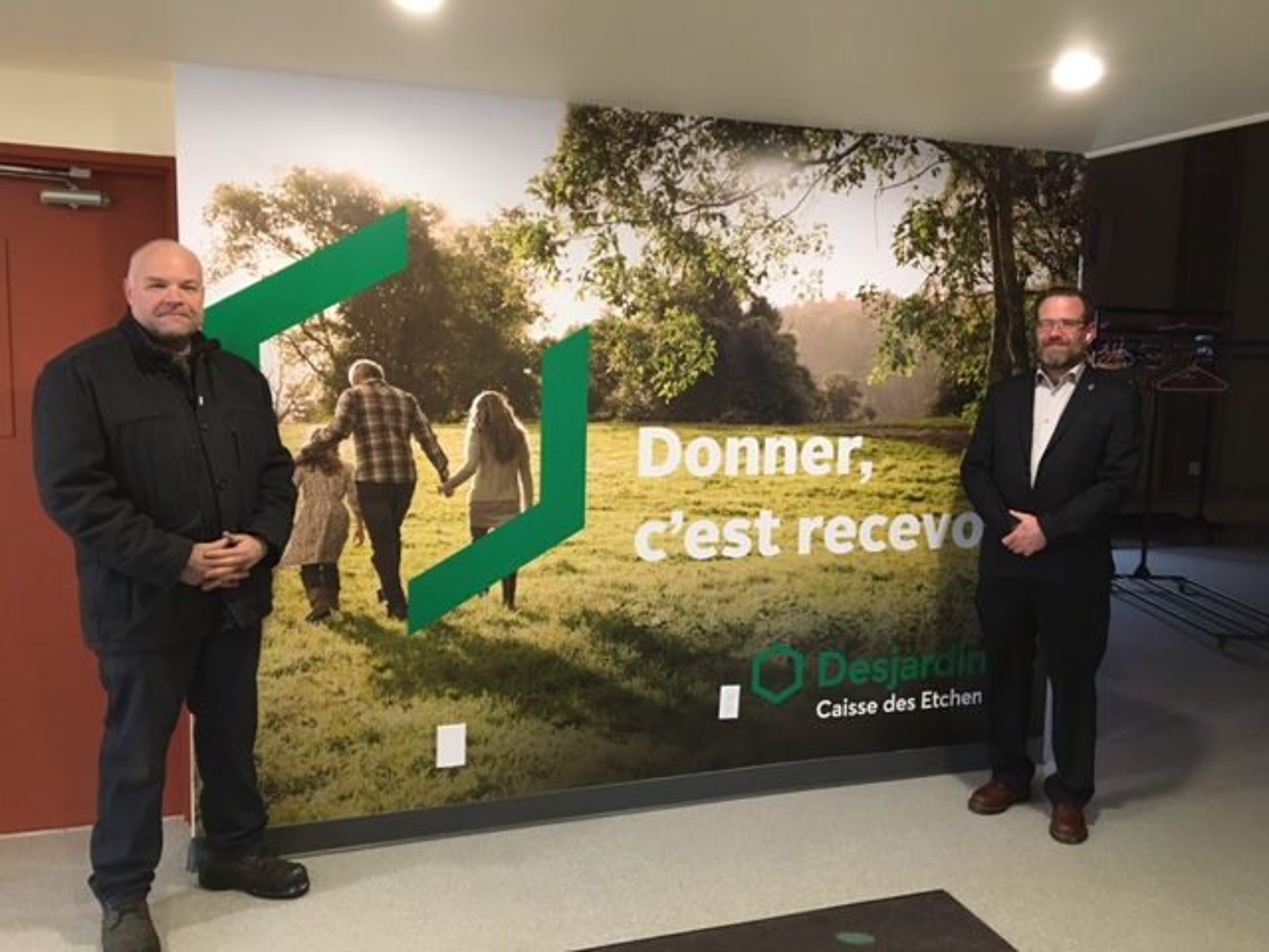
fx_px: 1063
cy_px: 476
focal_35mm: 29
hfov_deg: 61.7
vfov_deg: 48.2
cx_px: 634
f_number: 2.2
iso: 160
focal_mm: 4.15
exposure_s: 1/30
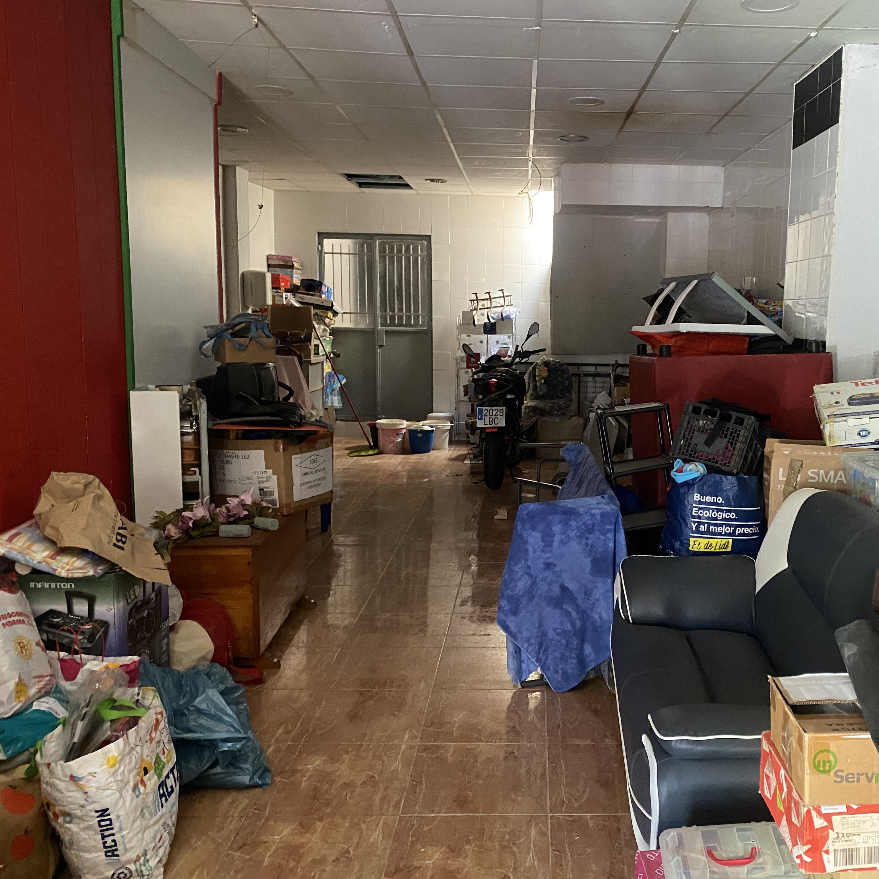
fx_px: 891
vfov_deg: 52.5
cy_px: 439
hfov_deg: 51.6
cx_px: 581
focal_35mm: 31
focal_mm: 4.25
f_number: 1.8
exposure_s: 1/32
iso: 640
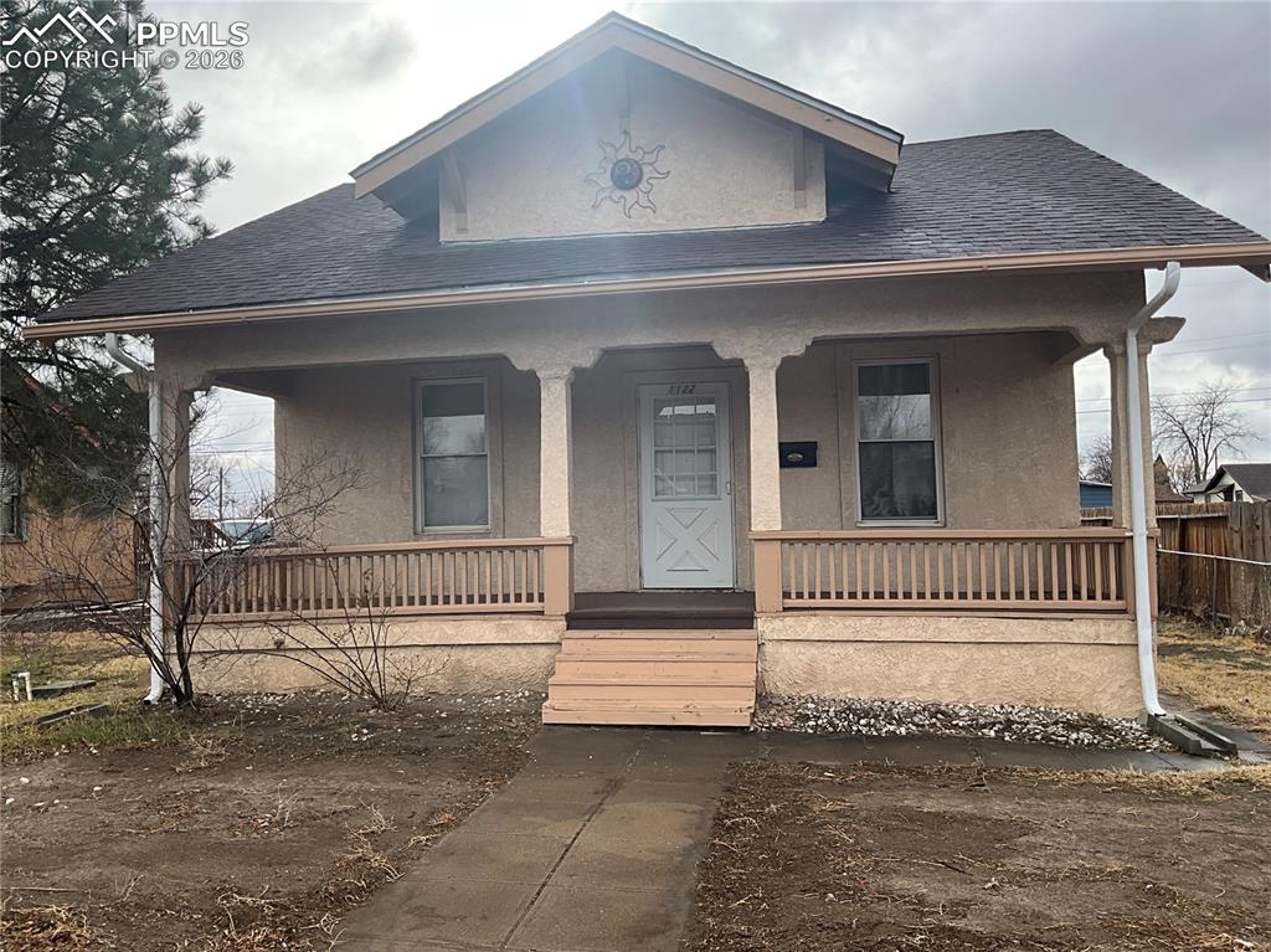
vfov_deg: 48.2
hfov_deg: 61.7
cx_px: 636
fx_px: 1064
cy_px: 476
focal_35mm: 29
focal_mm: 3
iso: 25
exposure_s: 1/1015
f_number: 1.8
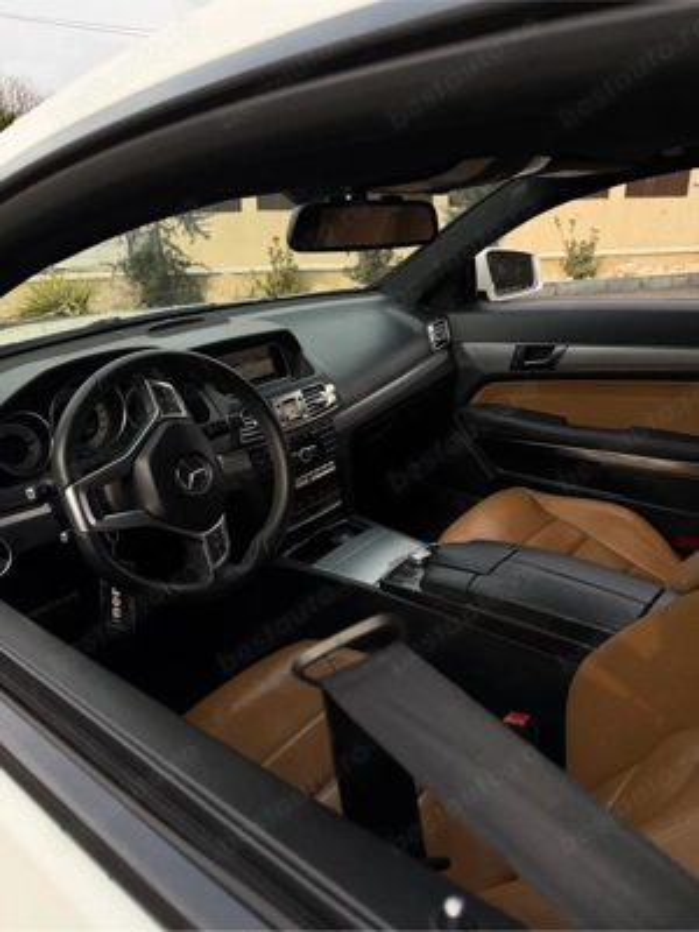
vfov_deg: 71.6
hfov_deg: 56.8
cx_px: 350
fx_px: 646
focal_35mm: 24
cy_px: 466
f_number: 1.78
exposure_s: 1/931
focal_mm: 6.76
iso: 80
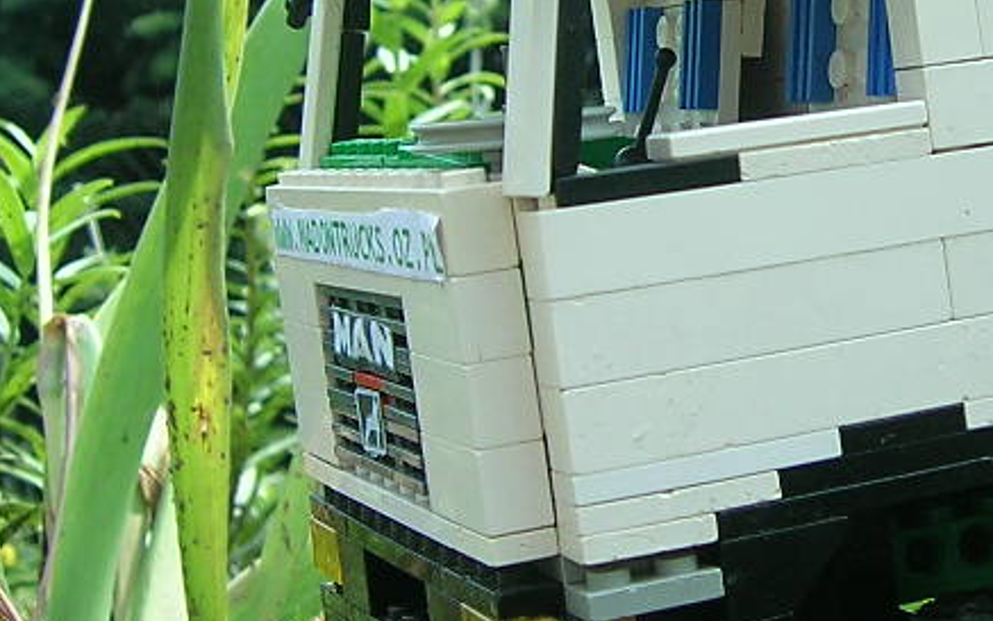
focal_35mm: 87
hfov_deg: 23.4
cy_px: 180
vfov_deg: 15.0
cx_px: 829
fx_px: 2354
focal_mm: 5.4
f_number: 2.8
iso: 50
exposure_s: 1/257
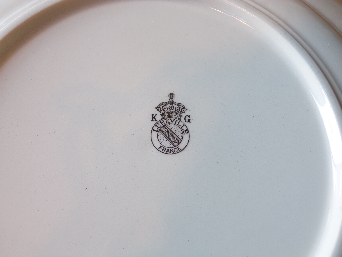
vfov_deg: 44.2
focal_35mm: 32
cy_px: 128
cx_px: 171
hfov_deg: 56.8
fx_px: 316
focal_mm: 5.8
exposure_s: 1/34
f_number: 3.2
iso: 99
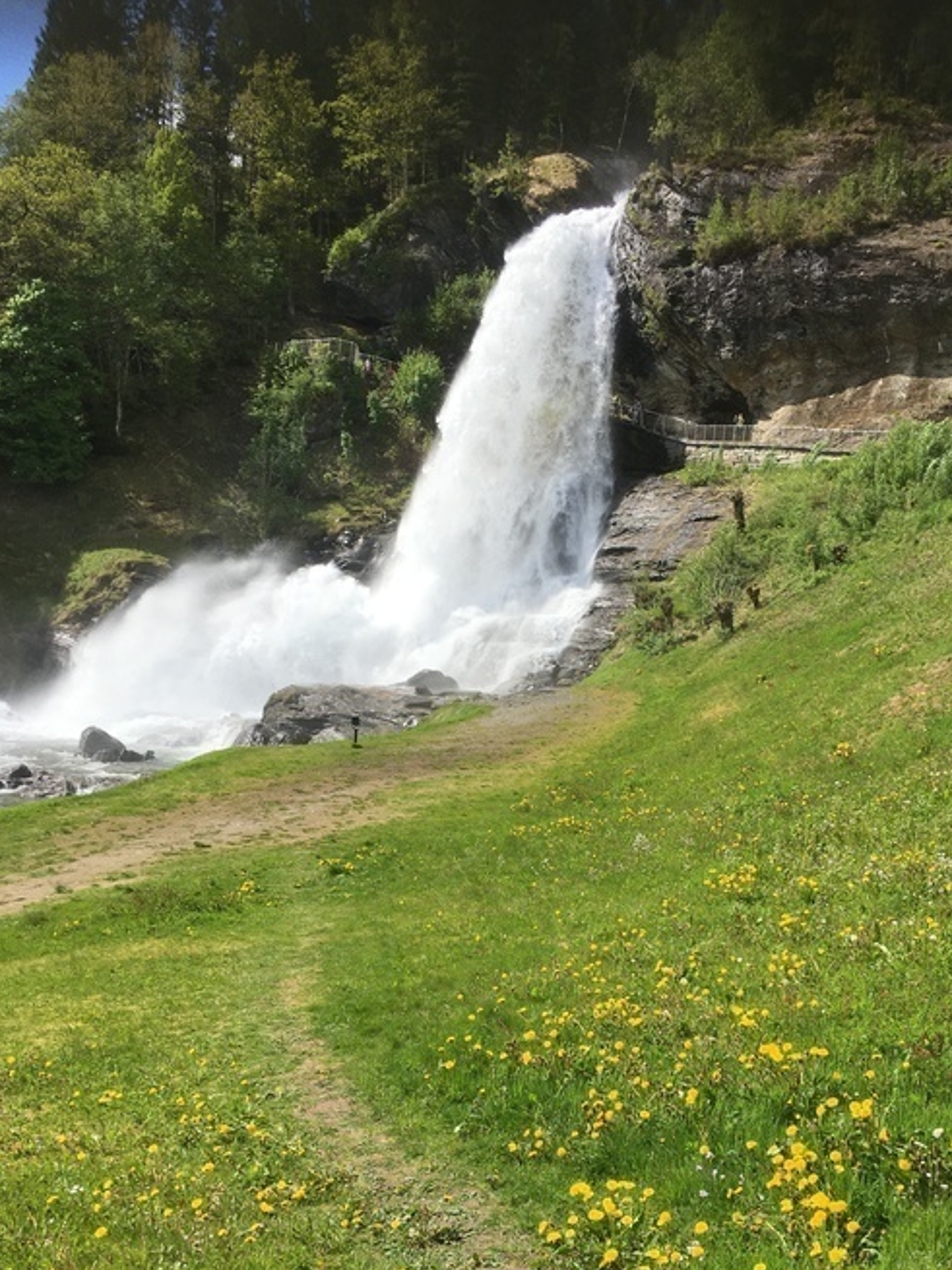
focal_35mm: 34
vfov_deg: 53.7
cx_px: 545
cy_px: 743
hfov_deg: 41.7
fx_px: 1247
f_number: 2.2
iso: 25
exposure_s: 1/1789
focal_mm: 4.15
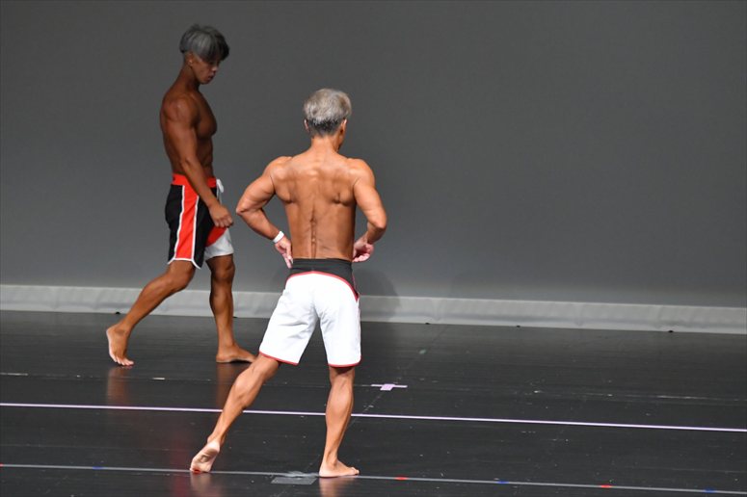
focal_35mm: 315
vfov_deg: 4.4
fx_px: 6533
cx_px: 374
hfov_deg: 6.5
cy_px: 248
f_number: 5.6
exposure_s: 1/400
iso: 5000
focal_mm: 210
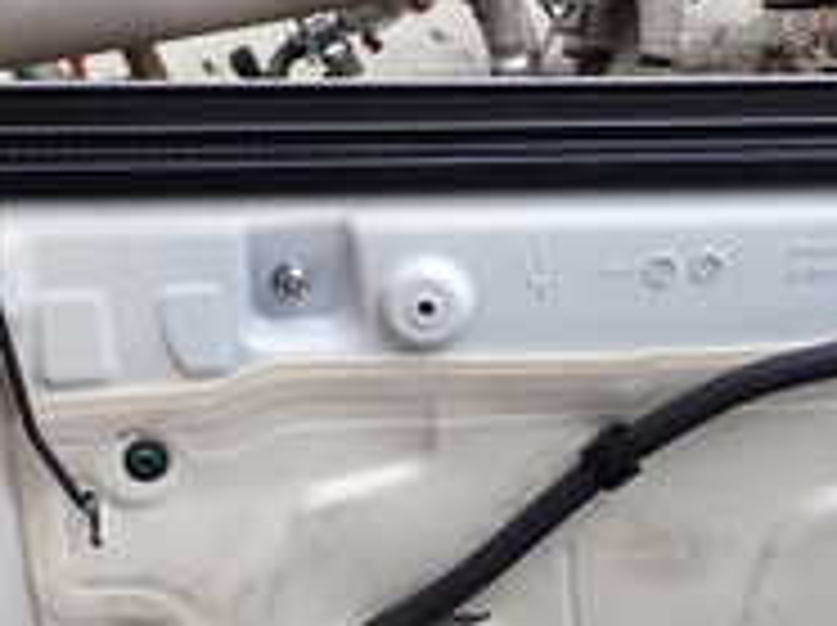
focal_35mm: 97
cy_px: 527
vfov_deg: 15.1
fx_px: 2342
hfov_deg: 19.9
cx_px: 724
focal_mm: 5.4
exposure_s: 1/200
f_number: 3.2
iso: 100
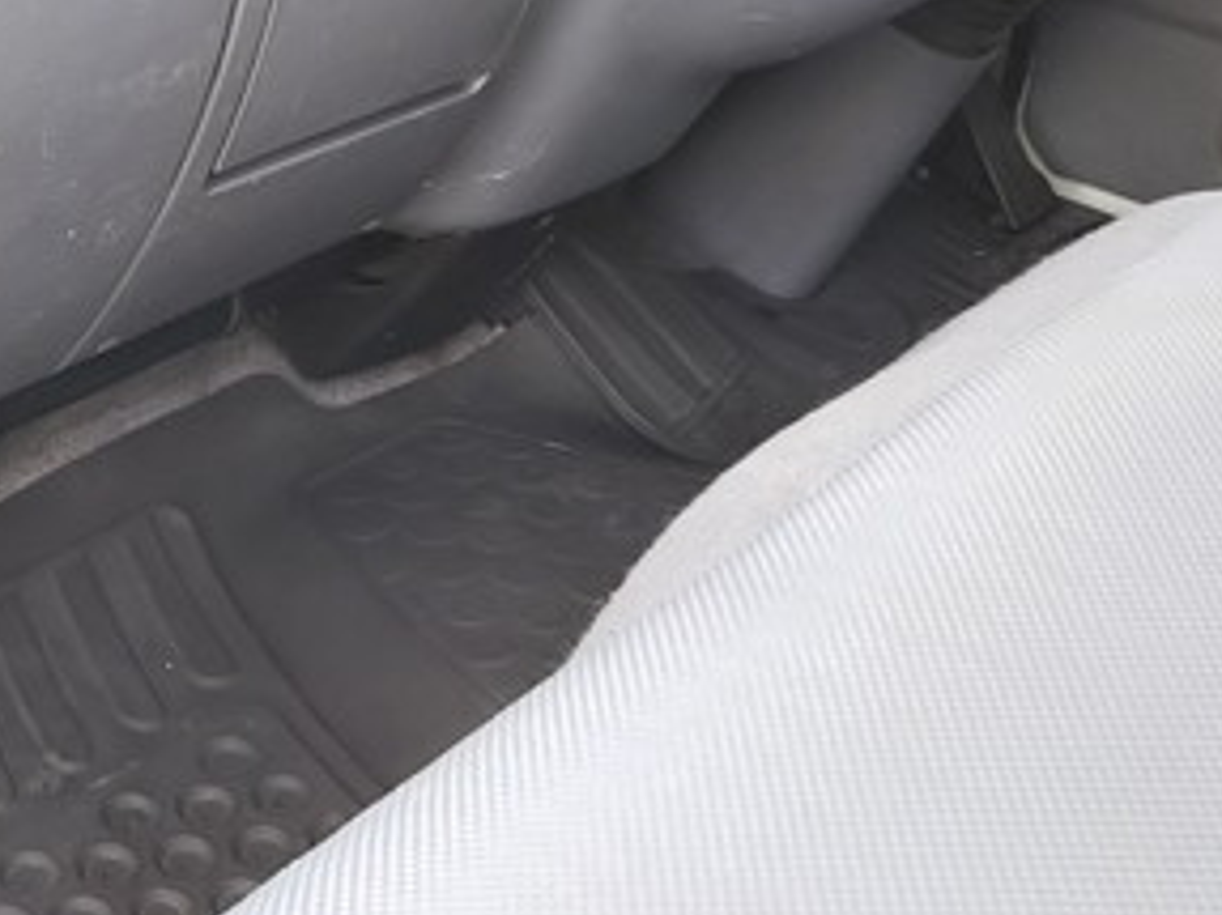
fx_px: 2364
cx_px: -26
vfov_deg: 21.2
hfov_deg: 27.2
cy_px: 26
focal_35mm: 67
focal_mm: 4
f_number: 2.2
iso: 40
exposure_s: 1/60
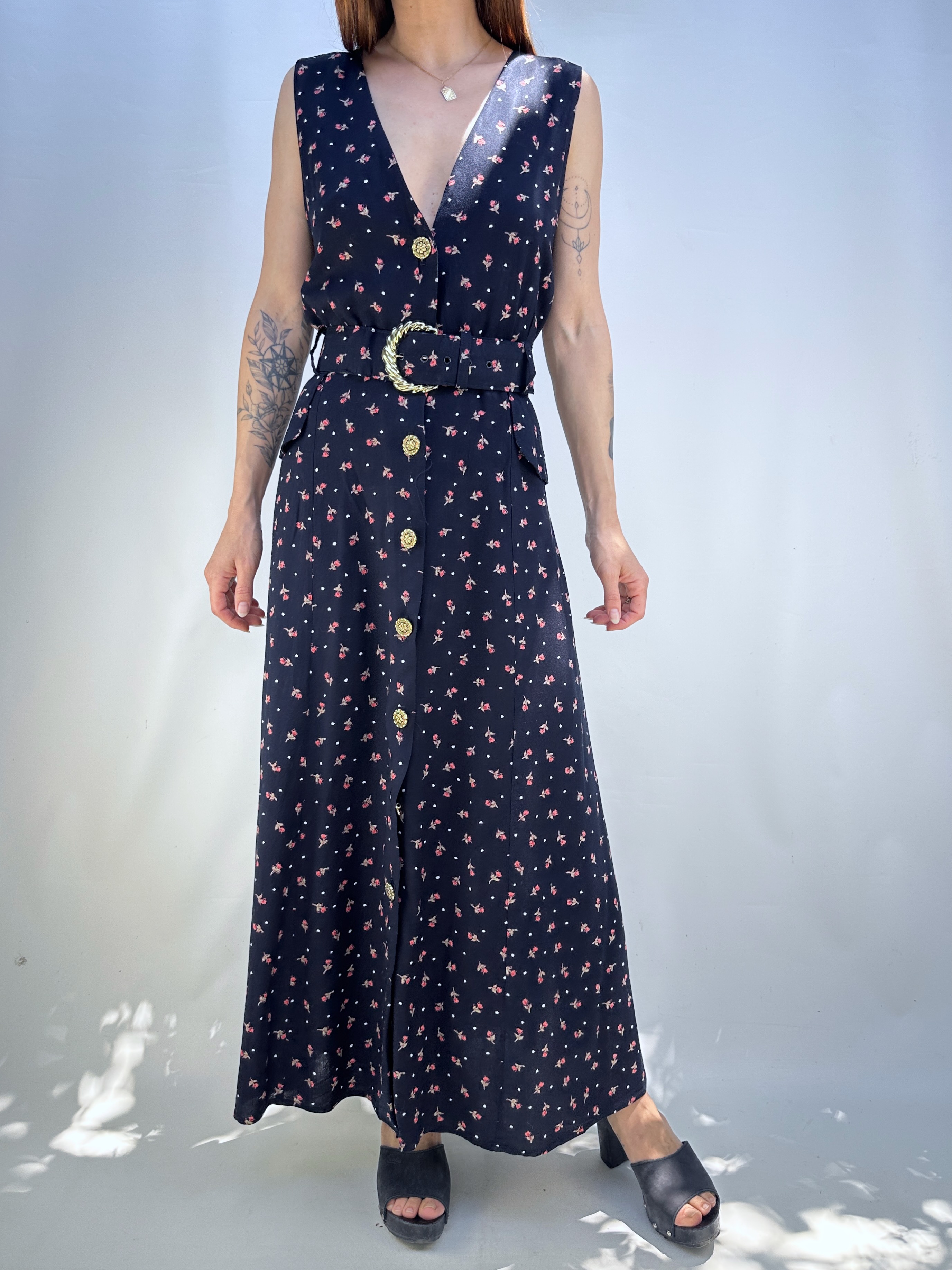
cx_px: 476
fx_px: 880
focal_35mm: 24
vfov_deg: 71.6
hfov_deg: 56.8
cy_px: 635
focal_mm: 6.86
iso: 80
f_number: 1.78
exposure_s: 1/368
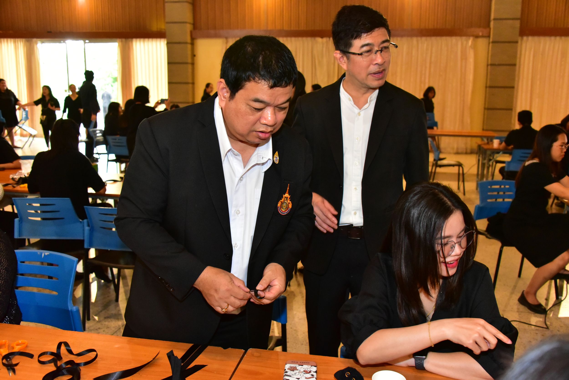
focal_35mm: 34
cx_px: 284
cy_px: 190
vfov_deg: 38.9
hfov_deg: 55.8
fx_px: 538
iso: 8000
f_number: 6.3
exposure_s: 1/100
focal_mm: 34
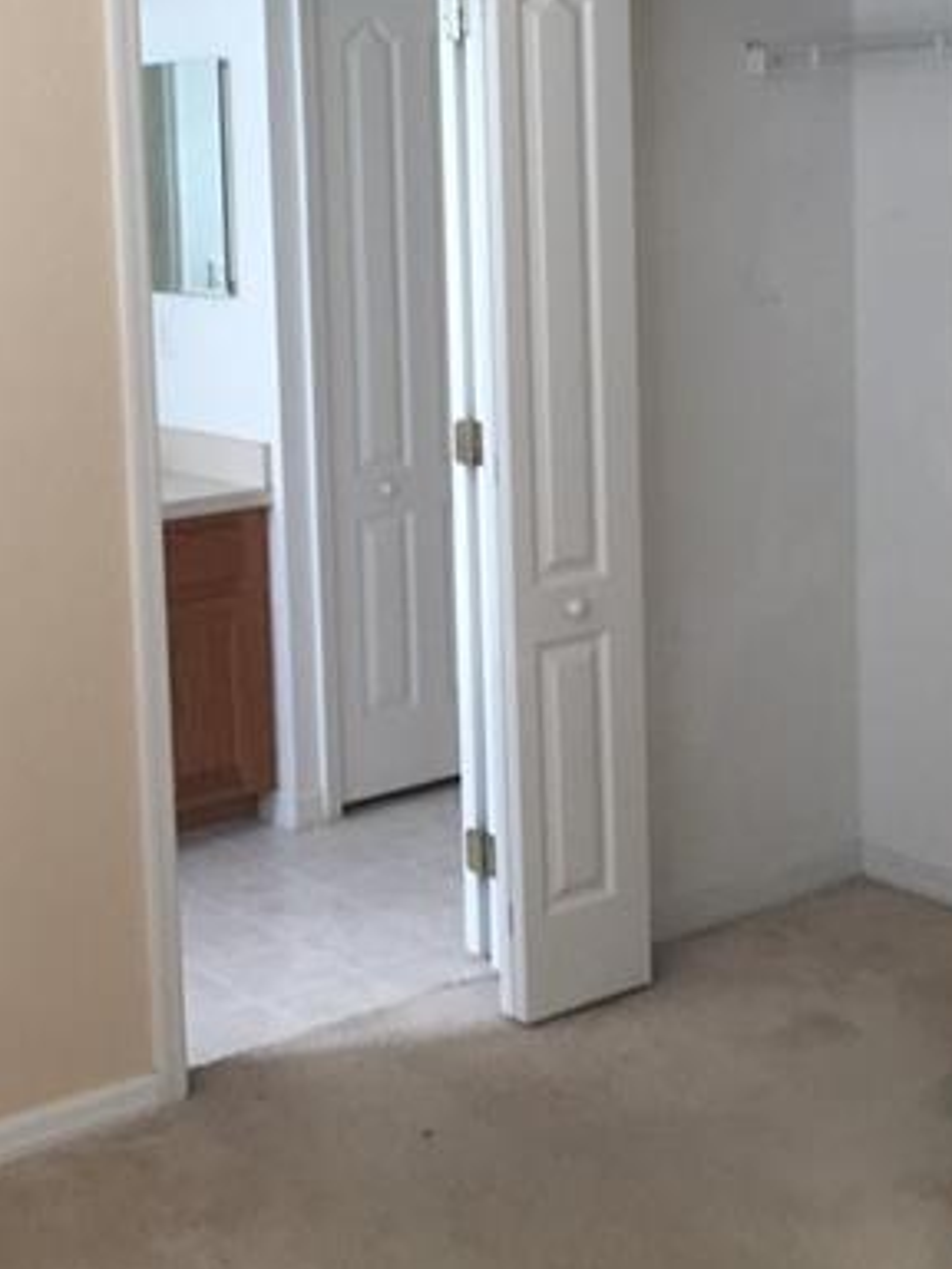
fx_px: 2127
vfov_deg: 32.8
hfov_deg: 25.2
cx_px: 364
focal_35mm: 58
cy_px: 387
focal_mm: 4.15
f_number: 2.2
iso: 80
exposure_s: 1/30
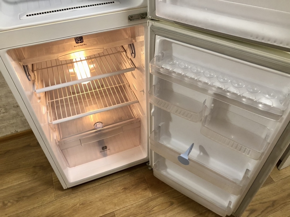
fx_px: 235
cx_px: 145
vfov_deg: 49.7
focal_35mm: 28
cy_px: 108
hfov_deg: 63.4
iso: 40
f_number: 1.8
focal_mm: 3.99
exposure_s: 1/17
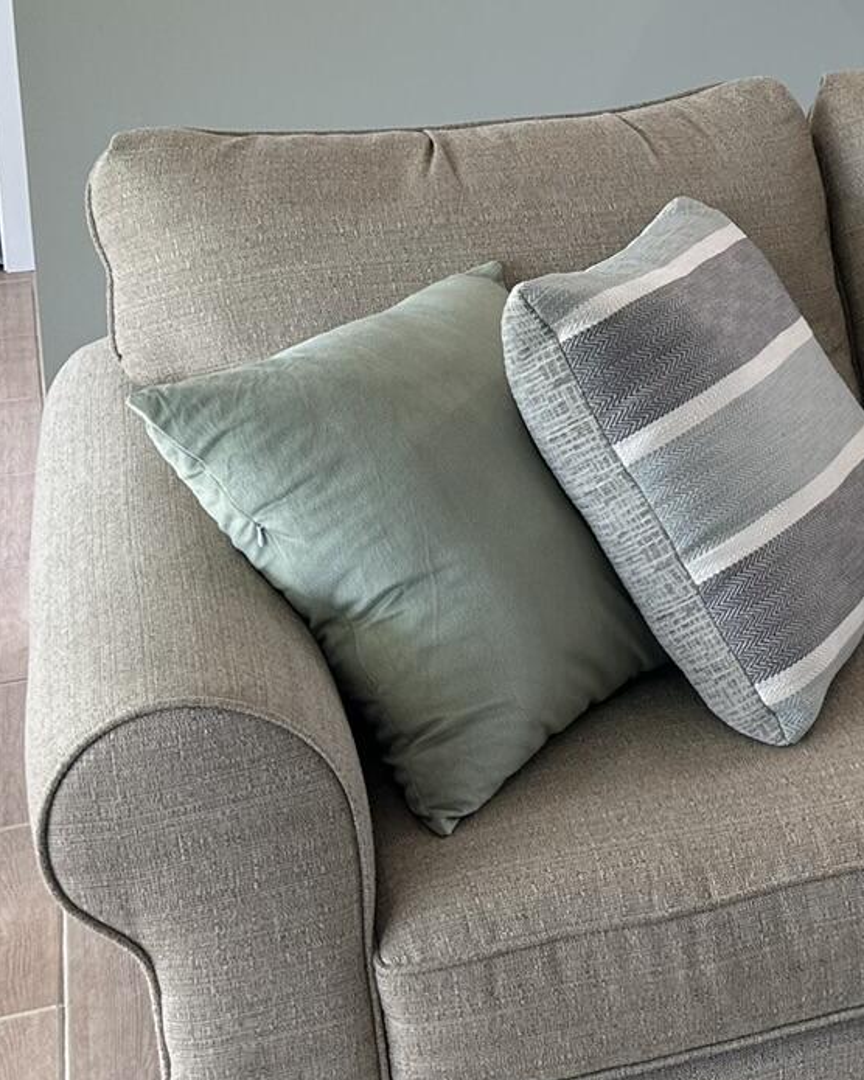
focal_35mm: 69
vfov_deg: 26.4
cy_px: 75
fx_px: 2206
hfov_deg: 20.2
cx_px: 1137
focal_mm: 6.86
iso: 64
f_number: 1.78
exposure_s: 1/121
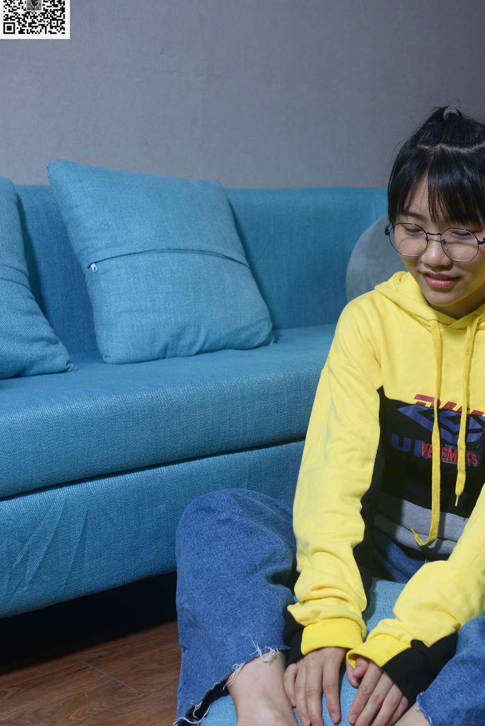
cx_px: 358
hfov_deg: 25.7
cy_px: 507
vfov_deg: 37.6
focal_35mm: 52
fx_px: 1050
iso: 800
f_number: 5
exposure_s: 1/160
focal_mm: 35
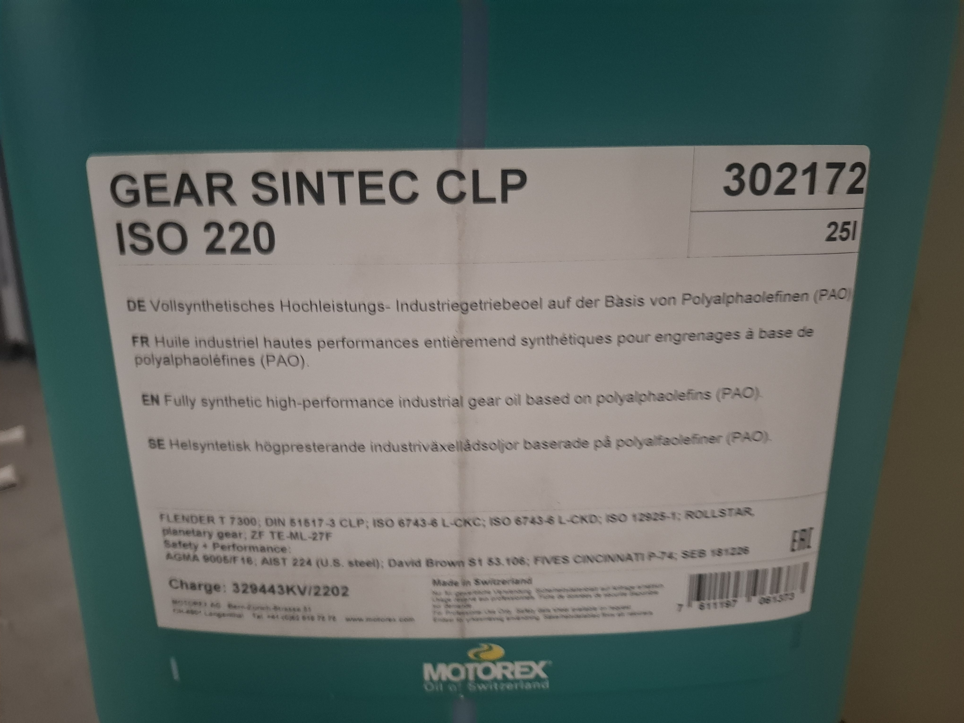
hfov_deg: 73.9
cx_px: 482
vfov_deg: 58.9
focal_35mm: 23
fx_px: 641
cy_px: 362
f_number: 1.8
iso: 500
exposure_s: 1/25
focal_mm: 5.54
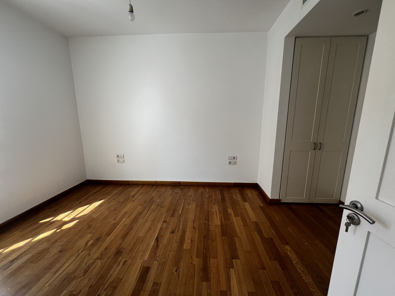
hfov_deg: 106.2
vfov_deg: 89.9
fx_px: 148
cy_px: 148
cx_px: 198
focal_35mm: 13
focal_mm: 1.57
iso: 32
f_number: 1.8
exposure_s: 1/99
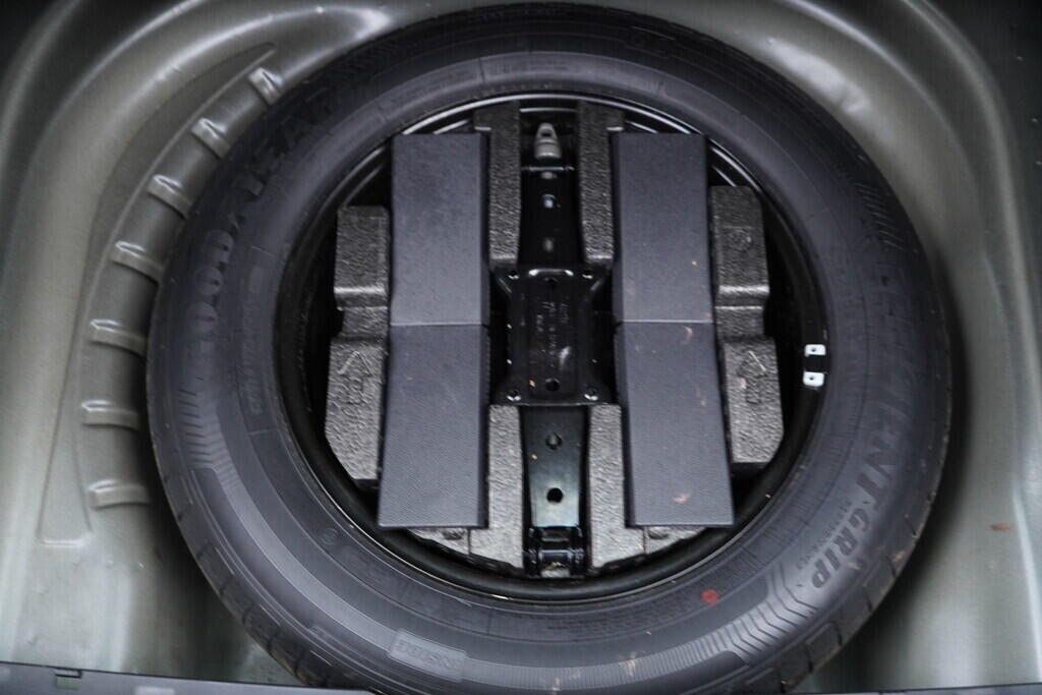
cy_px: 348
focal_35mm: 36
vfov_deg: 36.9
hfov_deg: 53.1
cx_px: 521
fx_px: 1042
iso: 640
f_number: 2.8
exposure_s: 1/40
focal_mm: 24
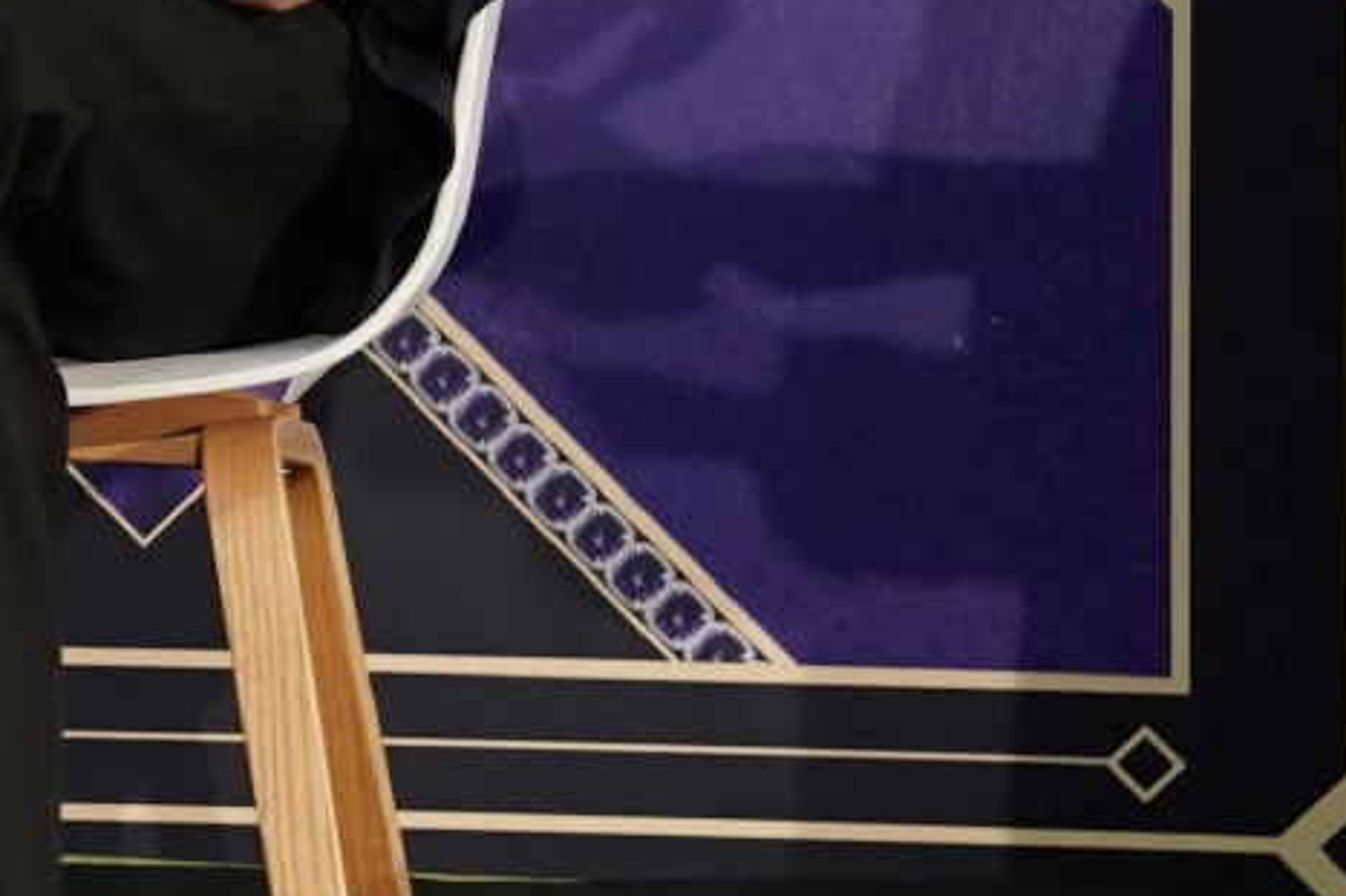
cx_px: -1383
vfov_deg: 6.3
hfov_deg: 9.0
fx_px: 7998
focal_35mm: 214
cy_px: -468
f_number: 3.5
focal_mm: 50
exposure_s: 1/250
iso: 3200
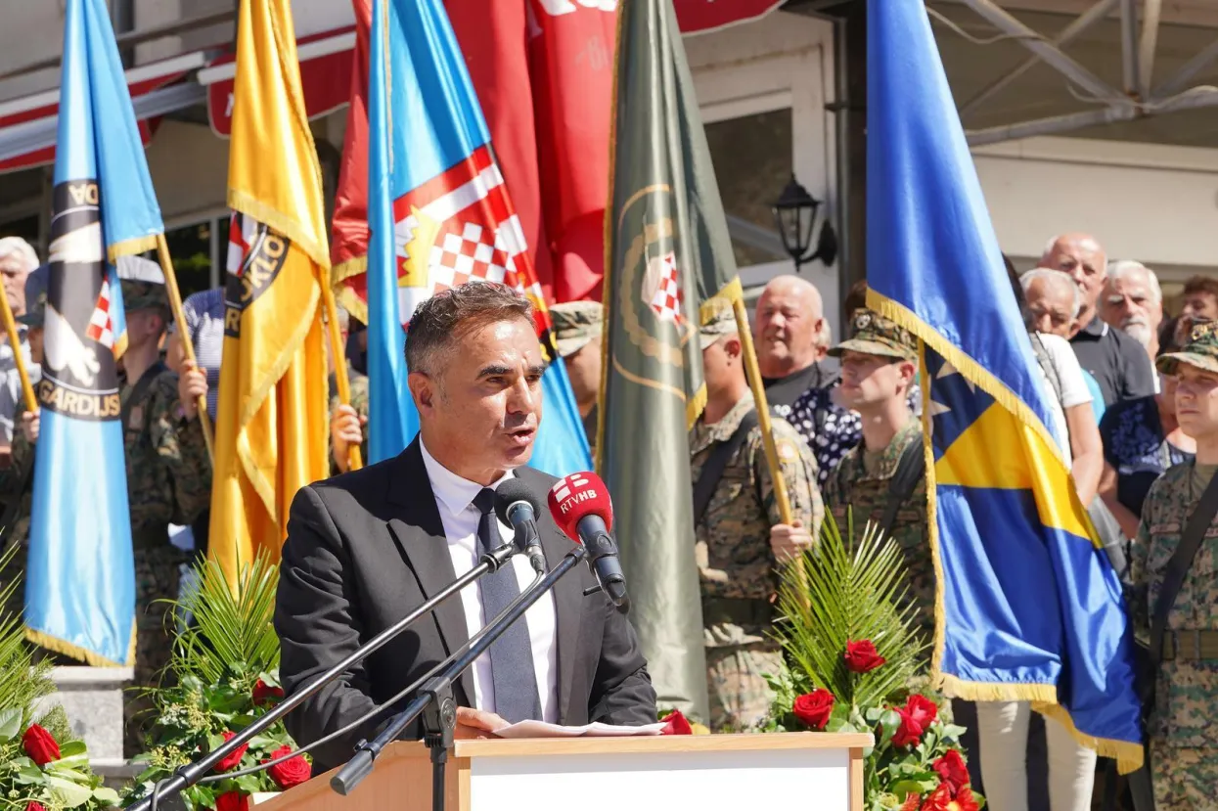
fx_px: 4160
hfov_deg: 16.7
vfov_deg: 11.1
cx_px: 609
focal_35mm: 123
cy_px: 406
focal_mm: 82
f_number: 7.1
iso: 125
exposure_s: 1/250
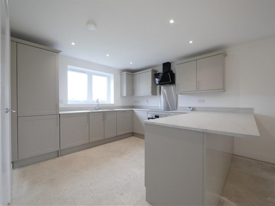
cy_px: 103
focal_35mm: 14
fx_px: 111
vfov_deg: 85.7
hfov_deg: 102.0
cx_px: 138
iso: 200
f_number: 4
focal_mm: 7
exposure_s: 1/60
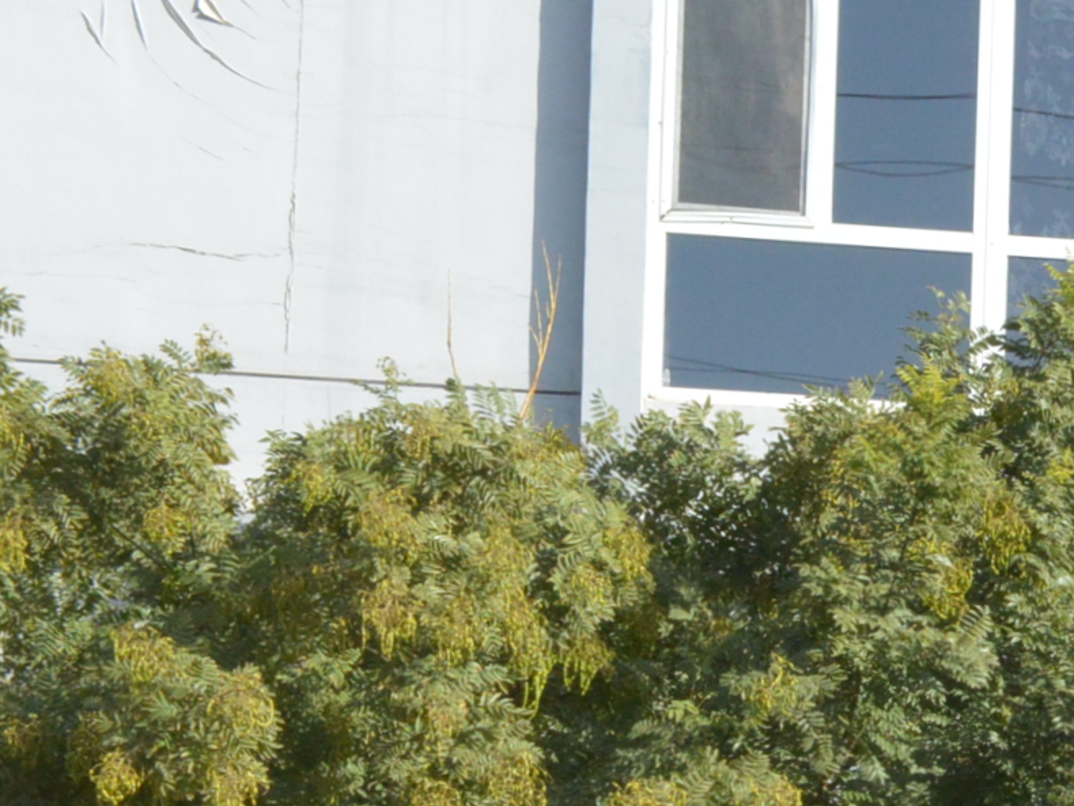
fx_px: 6673
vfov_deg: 6.7
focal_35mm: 215
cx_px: 2380
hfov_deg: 8.6
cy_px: 1585
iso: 3200
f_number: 14
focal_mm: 48
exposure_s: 1/800
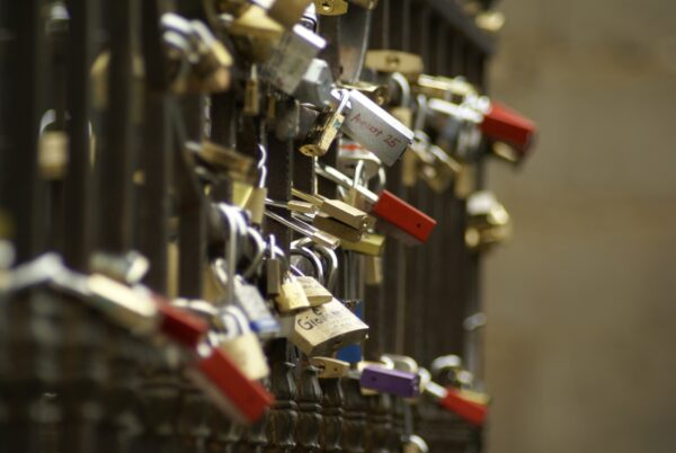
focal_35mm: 225
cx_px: 338
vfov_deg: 6.1
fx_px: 4231
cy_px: 226
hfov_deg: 9.1
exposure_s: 1/250
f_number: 4.5
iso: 125
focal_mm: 150
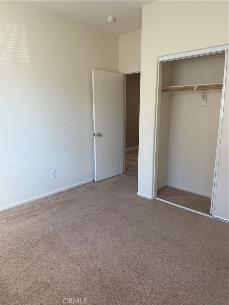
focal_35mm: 24
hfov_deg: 56.8
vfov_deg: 71.6
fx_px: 212
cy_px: 152
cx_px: 114
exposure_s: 1/121
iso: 125
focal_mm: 6.76
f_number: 1.78
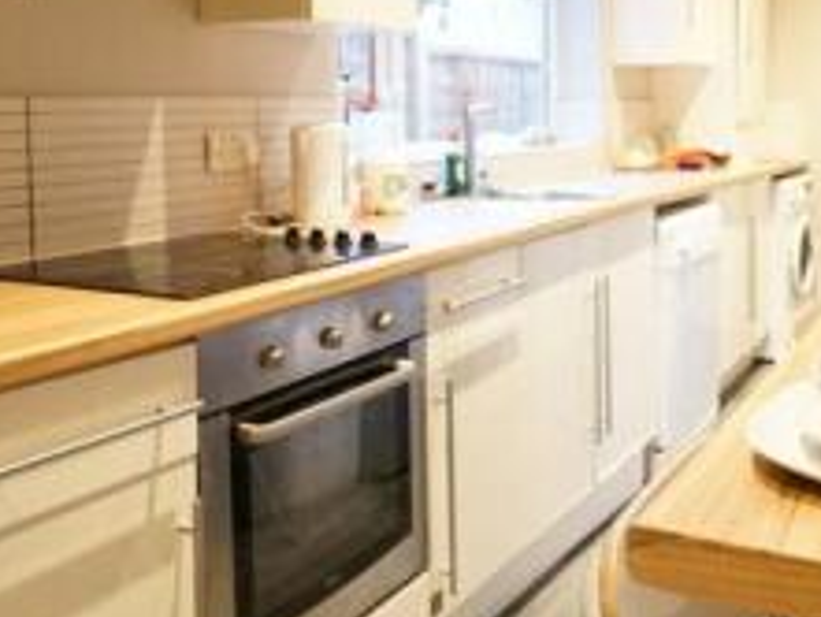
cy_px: 165
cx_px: 528
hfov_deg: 46.2
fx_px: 949
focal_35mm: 40
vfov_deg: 35.3
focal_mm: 14
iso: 5000
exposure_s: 1/25
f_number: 4.5
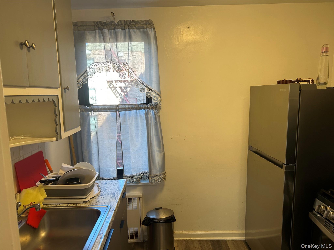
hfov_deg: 67.3
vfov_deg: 53.1
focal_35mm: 26
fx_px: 251
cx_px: 167
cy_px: 125
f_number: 1.5
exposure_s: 1/120
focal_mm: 5.7
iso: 80
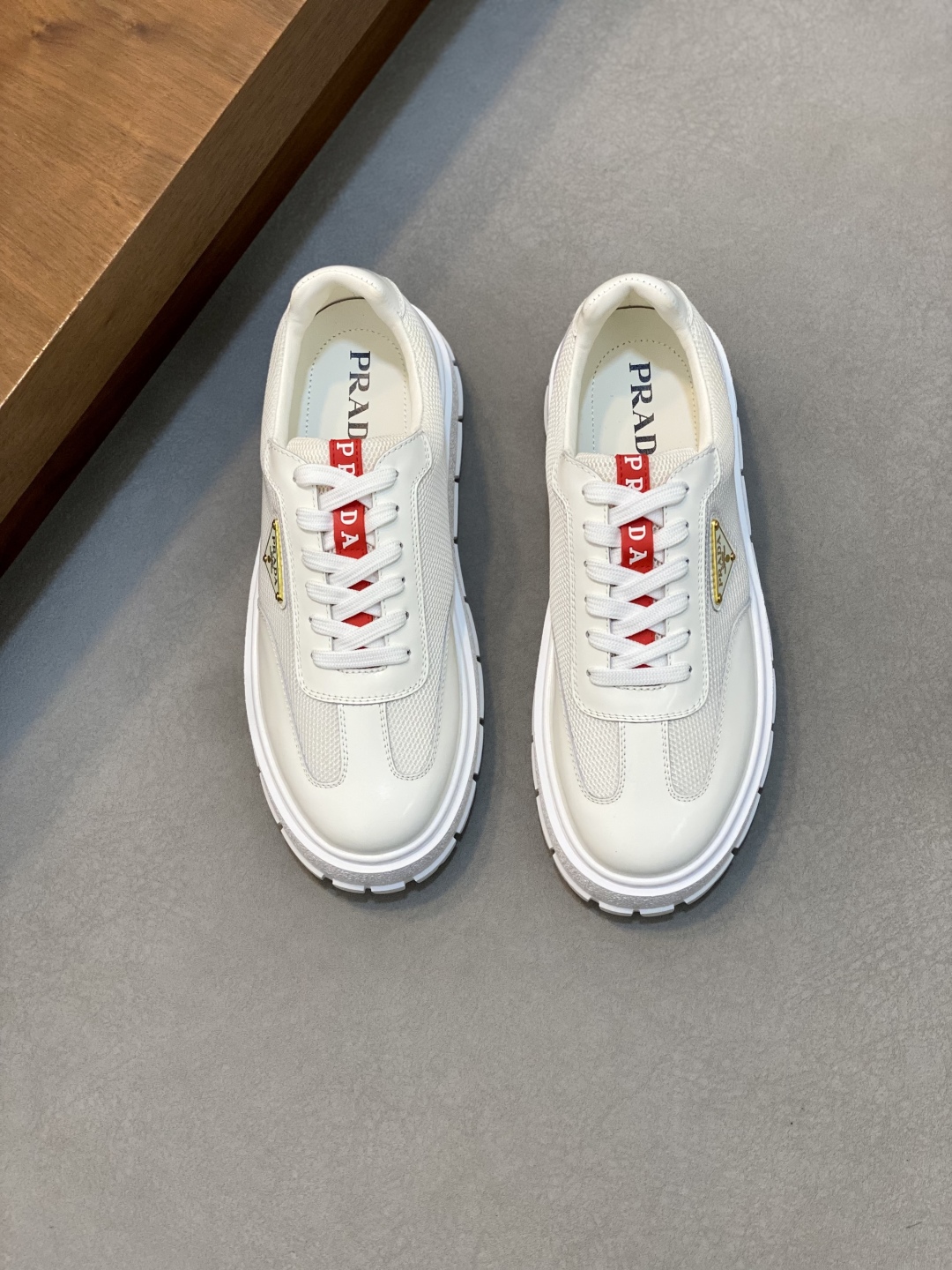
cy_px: 635
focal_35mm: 52
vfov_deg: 36.8
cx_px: 476
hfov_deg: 28.0
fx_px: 1907
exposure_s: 1/100
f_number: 2
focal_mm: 6
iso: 80
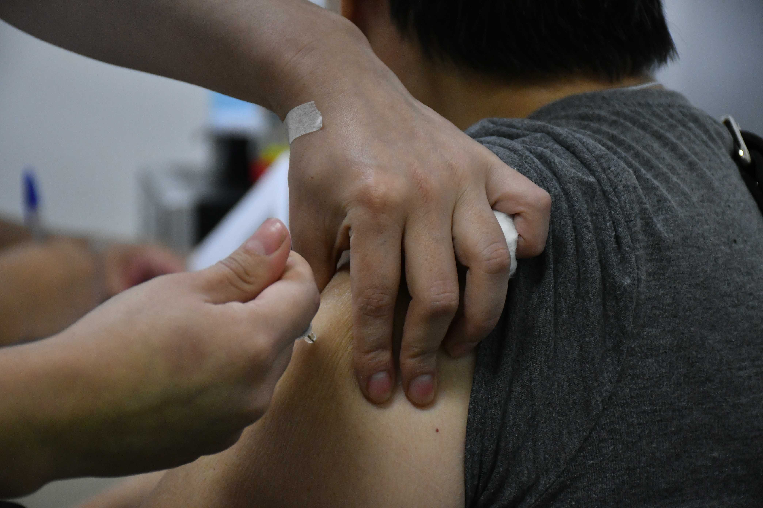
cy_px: 254
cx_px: 382
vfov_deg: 11.4
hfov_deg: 17.1
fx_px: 2543
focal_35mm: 120
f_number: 5.3
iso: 2000
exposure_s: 1/160
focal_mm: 80
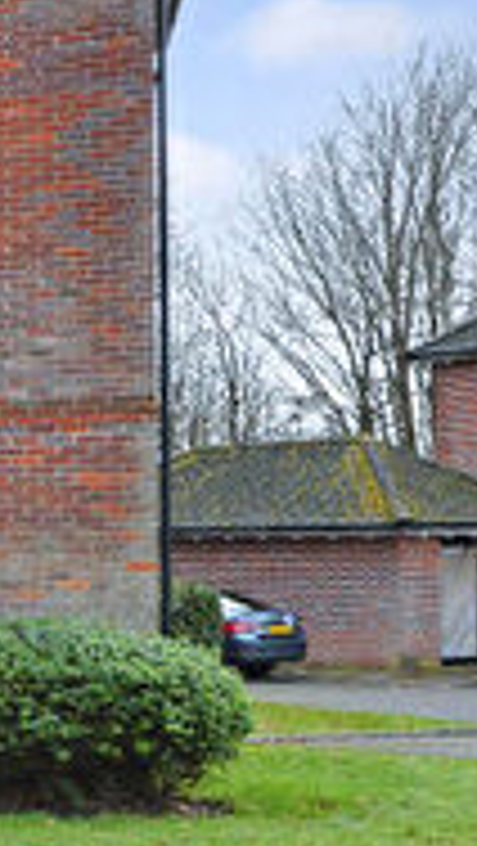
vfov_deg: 27.1
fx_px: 1751
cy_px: 529
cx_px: -819
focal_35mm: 78
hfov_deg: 11.4
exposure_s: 1/20
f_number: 7.1
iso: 400
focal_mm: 20
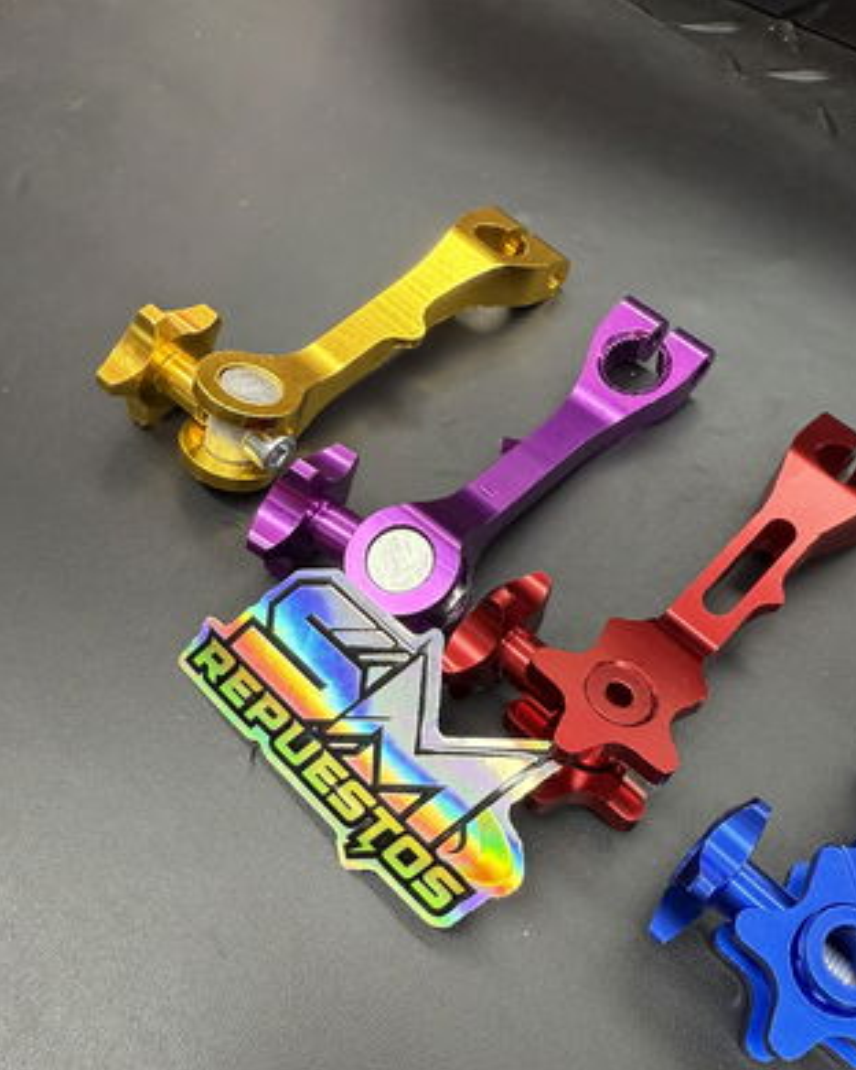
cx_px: 543
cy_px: 575
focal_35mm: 32
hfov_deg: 45.3
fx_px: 1013
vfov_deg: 55.6
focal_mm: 2.22
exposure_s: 1/100
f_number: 2.2
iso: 320
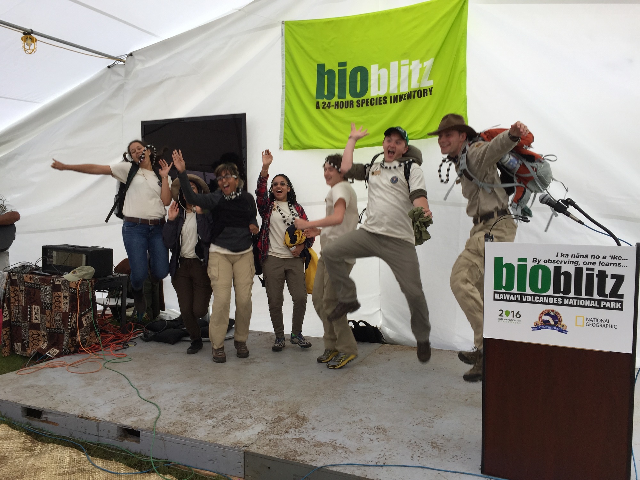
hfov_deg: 61.7
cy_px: 240
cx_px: 320
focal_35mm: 29
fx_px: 536
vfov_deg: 48.2
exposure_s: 1/180
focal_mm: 4.15
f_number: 2.2
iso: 32
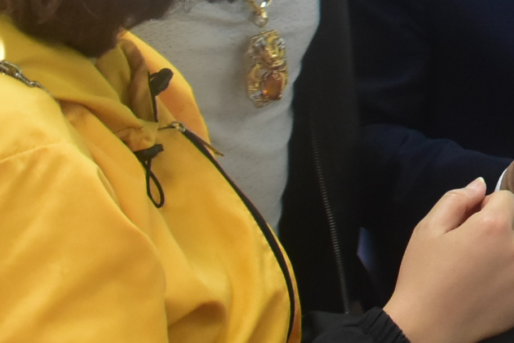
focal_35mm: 133
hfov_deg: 14.4
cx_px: 761
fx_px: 1899
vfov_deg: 9.9
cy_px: -198
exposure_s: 1/60
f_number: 4
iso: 1250
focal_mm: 18
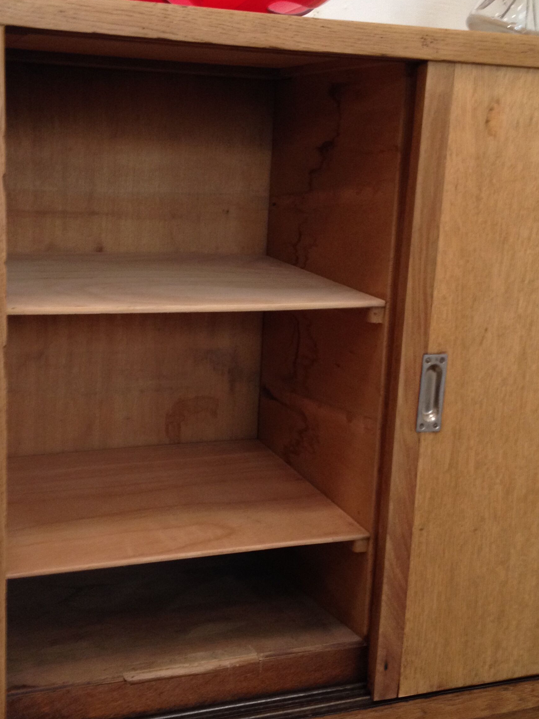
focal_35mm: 50
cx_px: 222
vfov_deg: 38.2
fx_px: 1038
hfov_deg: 29.1
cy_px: 328
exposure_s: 1/20
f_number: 2.4
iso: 100
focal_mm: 4.28
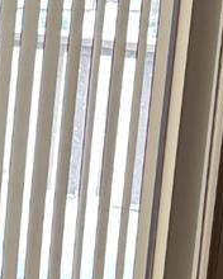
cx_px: -316
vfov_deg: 11.2
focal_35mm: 173
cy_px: 169
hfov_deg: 8.2
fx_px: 1427
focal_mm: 5.96
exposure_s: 1/72
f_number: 1.6
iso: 125
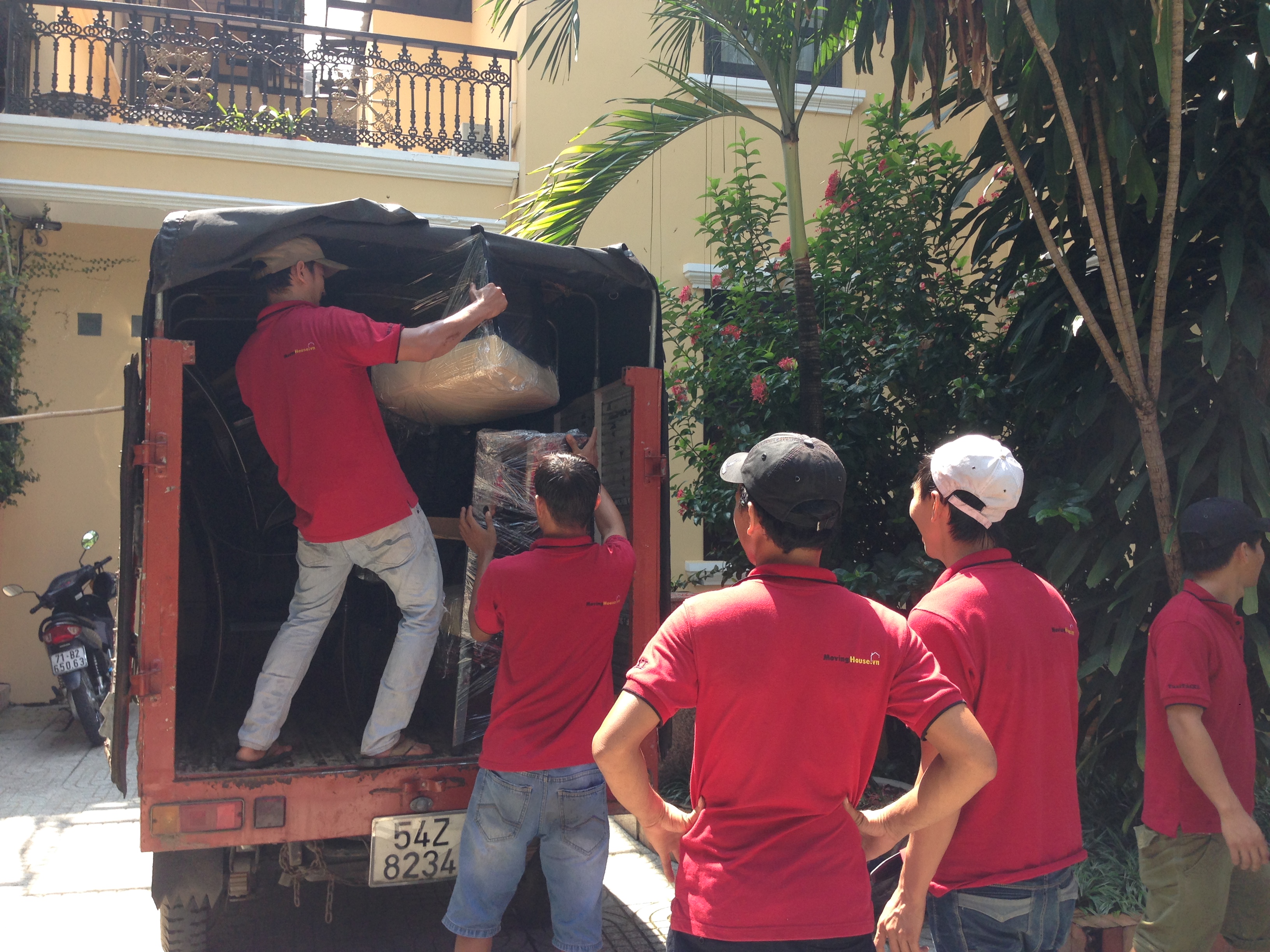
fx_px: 1211
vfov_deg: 42.9
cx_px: 635
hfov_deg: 55.4
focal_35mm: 33
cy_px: 476
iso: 50
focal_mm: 4.12
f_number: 2.4
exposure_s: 1/230
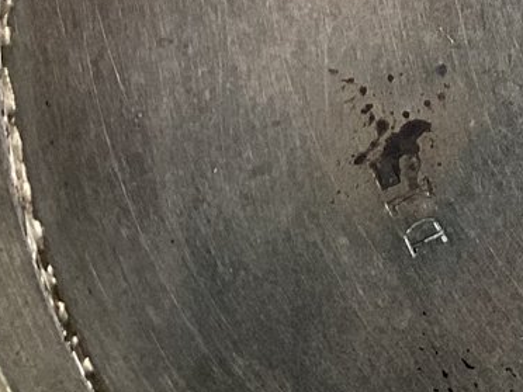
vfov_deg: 11.1
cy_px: -266
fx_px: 1904
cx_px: 937
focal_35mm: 126
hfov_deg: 13.9
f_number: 2.4
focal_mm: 3.3
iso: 50
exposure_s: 1/60
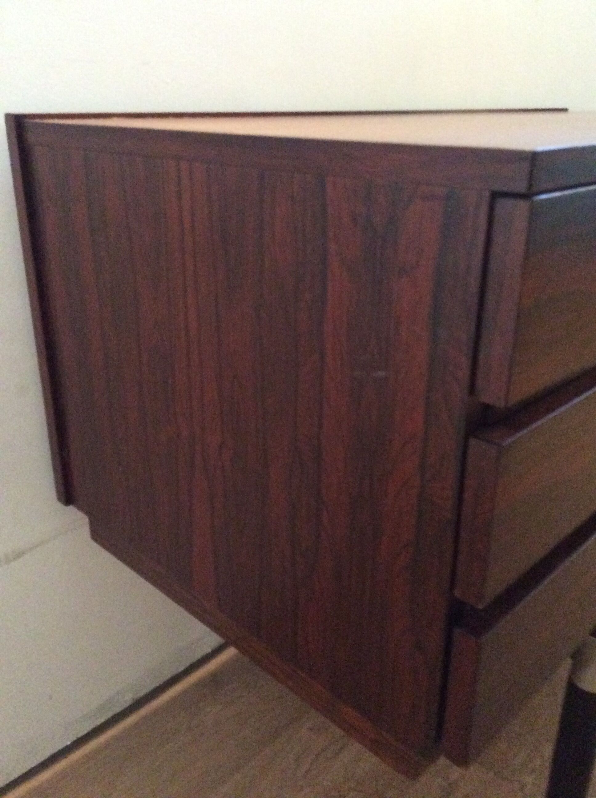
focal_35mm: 32
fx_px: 737
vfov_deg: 56.9
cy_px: 399
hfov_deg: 44.1
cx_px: 298
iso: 500
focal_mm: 3.3
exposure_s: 1/17
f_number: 2.4
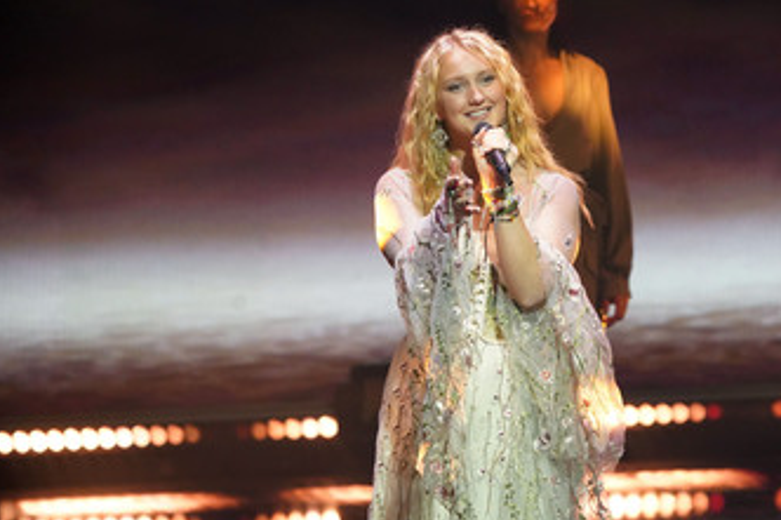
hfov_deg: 3.9
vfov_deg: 2.6
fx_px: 11600
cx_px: 483
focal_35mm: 535
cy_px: 275
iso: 6400
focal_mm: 394
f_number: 6.3
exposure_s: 1/160
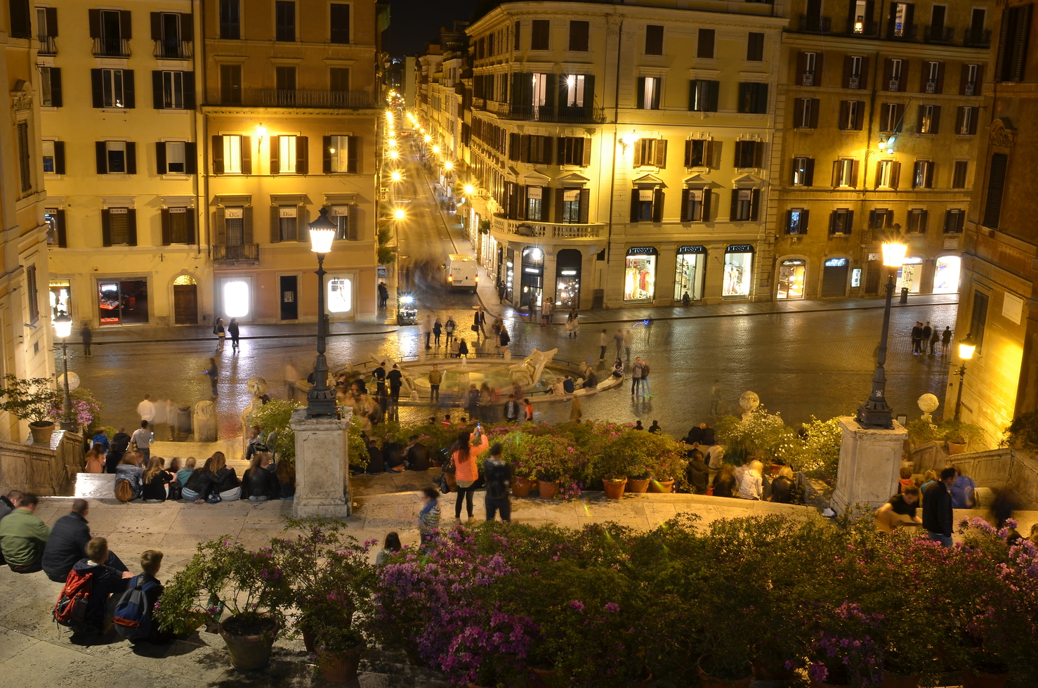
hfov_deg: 53.2
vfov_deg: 36.7
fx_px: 1036
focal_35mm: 36
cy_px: 344
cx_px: 519
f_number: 11
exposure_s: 10
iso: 100
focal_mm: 24
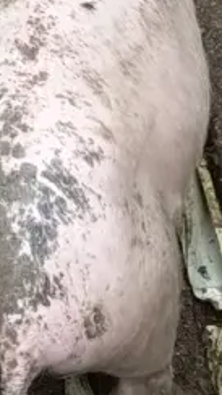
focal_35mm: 179
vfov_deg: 12.0
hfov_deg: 6.2
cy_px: 78
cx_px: -472
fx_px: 1876
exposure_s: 1/100
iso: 248
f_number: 1.7
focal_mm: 5.27
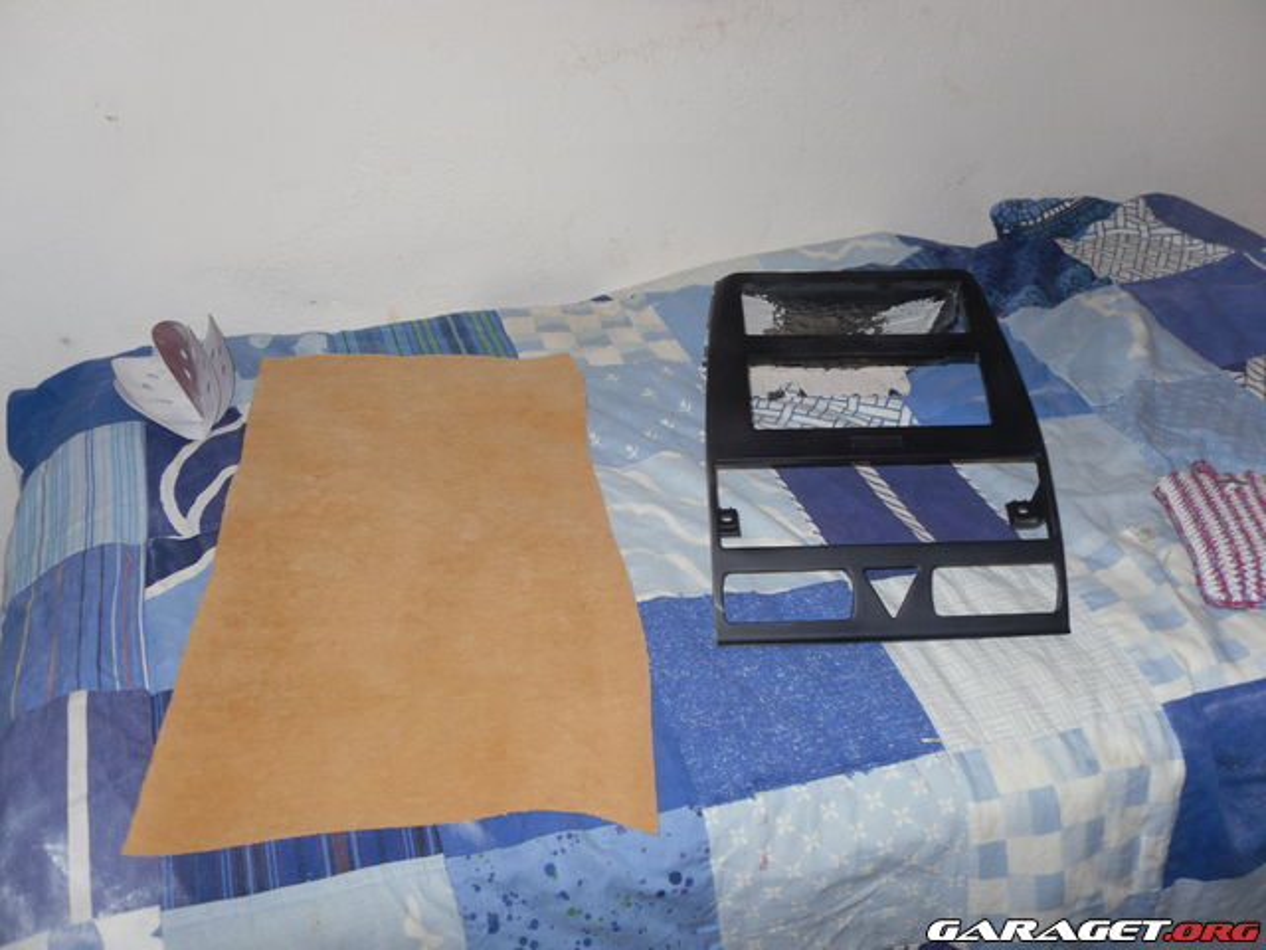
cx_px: 633
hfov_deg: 52.6
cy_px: 475
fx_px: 1280
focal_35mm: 35
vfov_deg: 40.7
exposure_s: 1/45
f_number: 3.5
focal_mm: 6.3
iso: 80
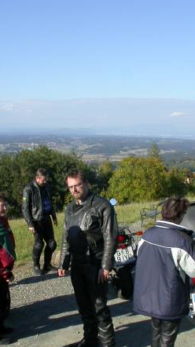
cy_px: 226
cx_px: 58
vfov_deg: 28.1
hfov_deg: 16.0
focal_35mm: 75
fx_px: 691
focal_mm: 7.85
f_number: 6.7
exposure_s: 1/280
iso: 100
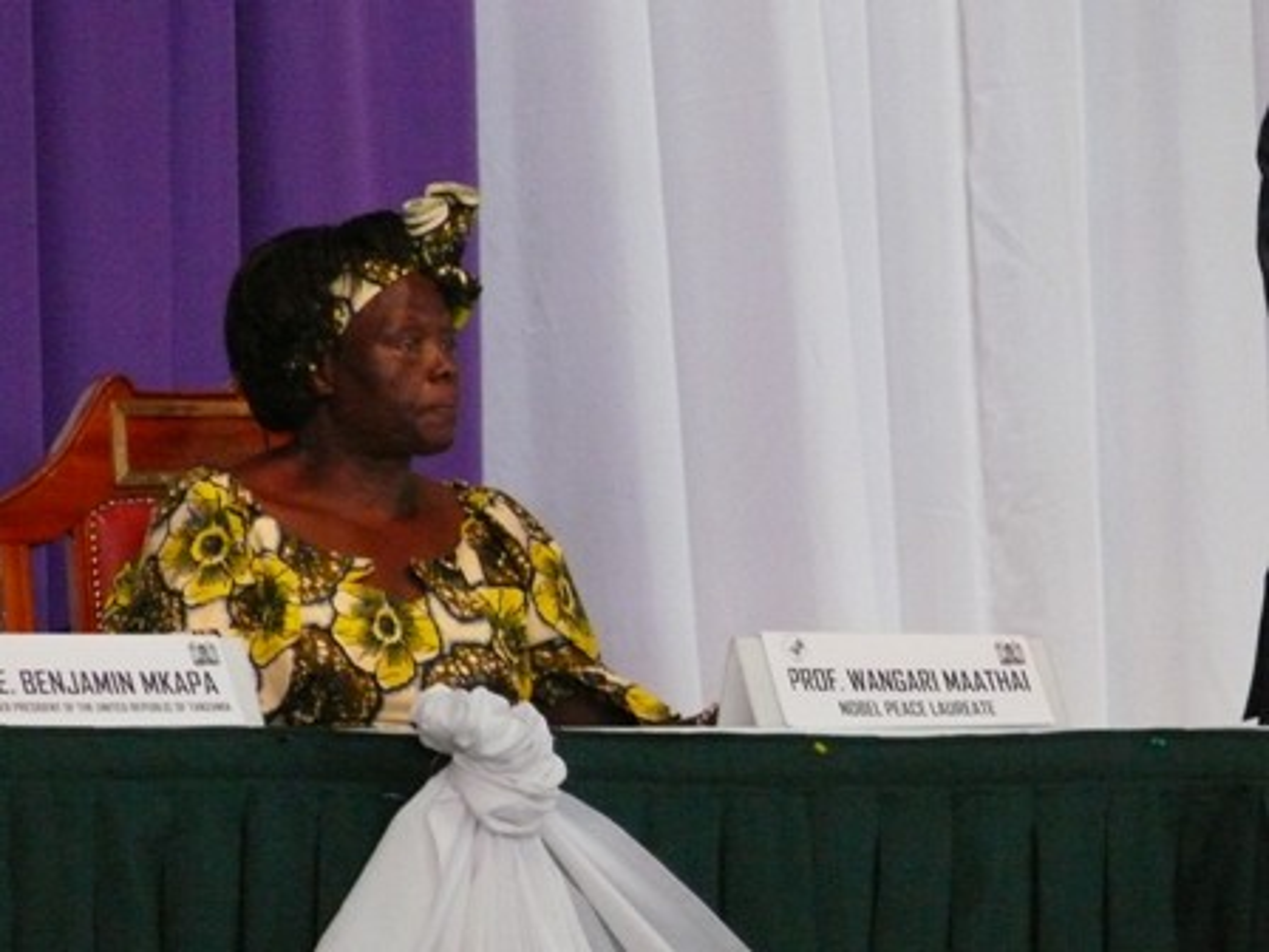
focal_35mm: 524
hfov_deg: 3.8
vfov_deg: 2.8
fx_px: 19209
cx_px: 634
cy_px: 476
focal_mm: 77.7
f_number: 3.7
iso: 800
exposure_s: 1/25
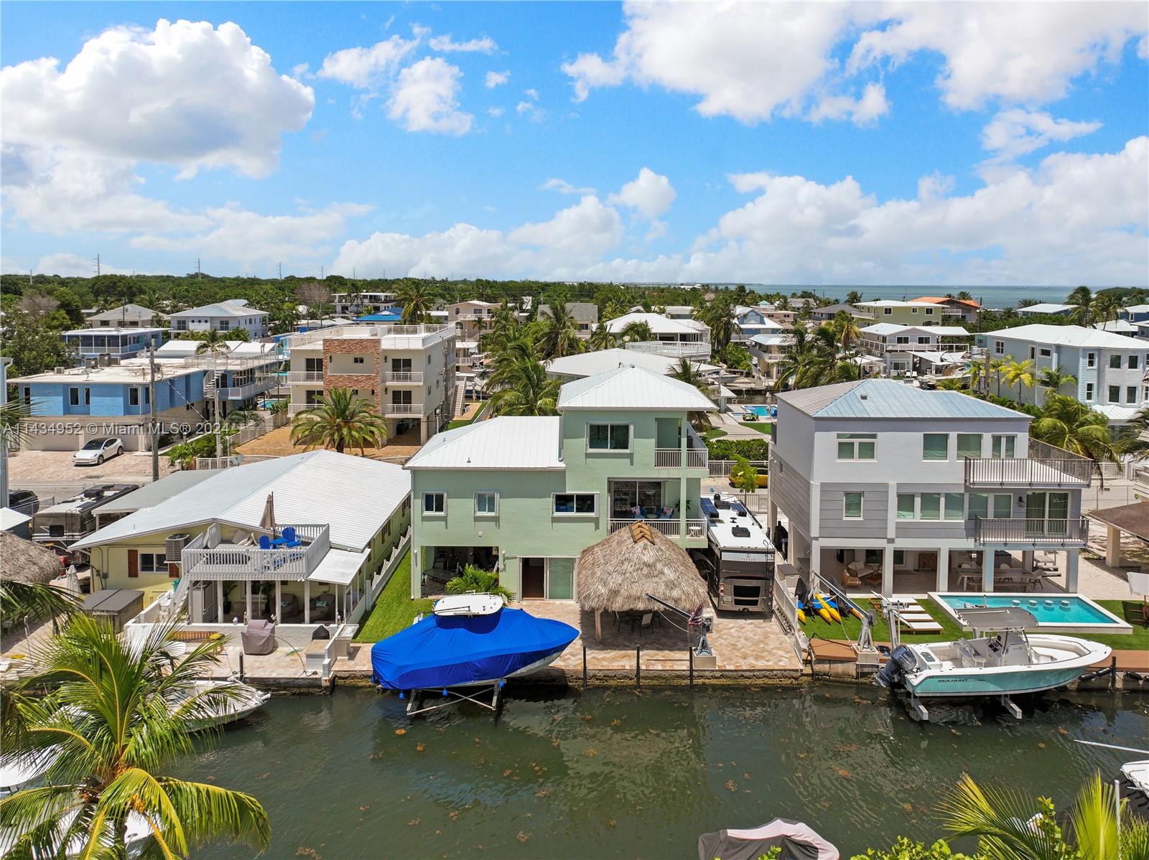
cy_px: 430
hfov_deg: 71.6
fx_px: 796
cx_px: 574
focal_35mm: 24
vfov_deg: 56.8
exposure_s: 1/4000
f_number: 2.8
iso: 130
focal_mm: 12.29
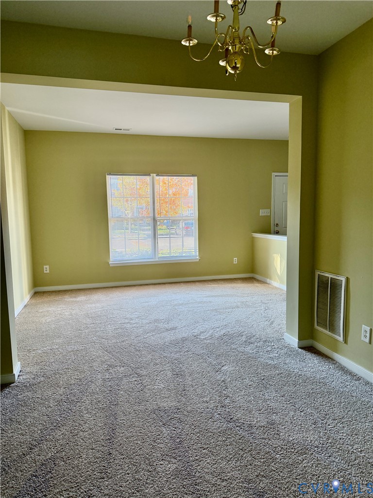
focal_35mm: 24
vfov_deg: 71.6
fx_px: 345
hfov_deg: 56.8
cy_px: 249
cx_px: 186
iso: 200
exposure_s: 1/94
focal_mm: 6.76
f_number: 1.78
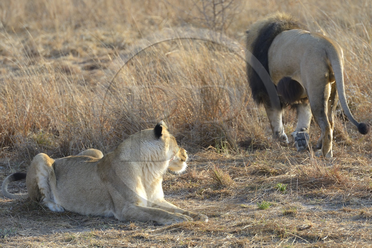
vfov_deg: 4.9
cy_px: 124
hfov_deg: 7.4
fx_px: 2893
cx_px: 186
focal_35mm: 280
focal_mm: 280
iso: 400
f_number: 7.1
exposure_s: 1/400
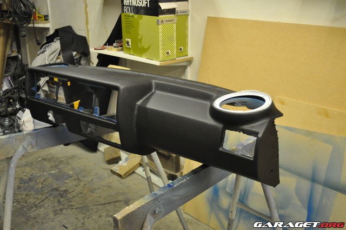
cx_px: 173
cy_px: 115
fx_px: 374
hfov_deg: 49.6
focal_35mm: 39
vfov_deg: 34.1
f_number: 4.2
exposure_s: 1/60
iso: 1600
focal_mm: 26
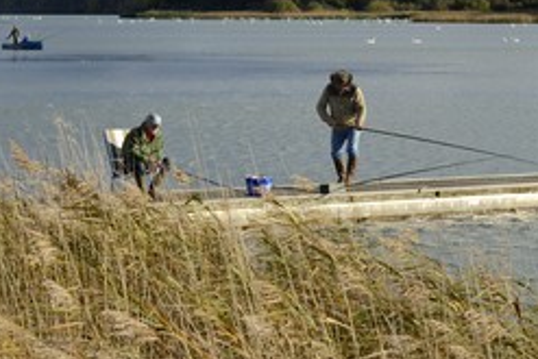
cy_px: 81
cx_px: 311
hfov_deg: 11.0
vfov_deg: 7.3
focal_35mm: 187
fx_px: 2796
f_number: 18
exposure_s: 1/250
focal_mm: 110
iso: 400
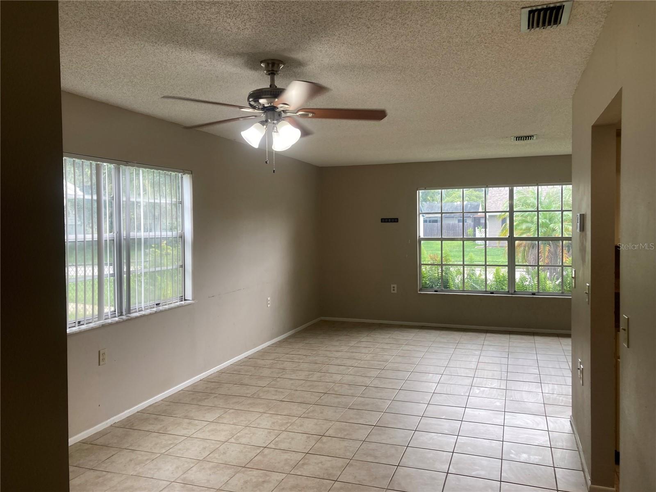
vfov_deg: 49.7
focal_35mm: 28
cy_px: 246
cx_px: 328
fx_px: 531
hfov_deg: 63.4
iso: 40
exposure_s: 1/120
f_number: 1.8
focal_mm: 3.99
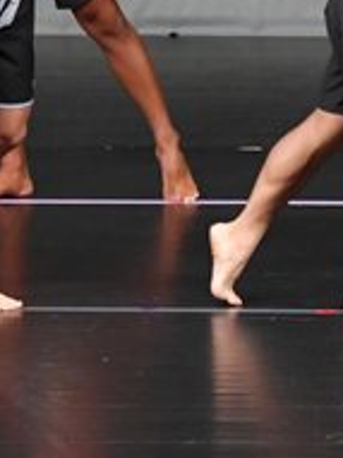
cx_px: 565
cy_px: -12
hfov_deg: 1.7
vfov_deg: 2.3
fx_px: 11600
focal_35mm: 877
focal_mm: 150
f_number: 5.6
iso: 4000
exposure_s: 1/400
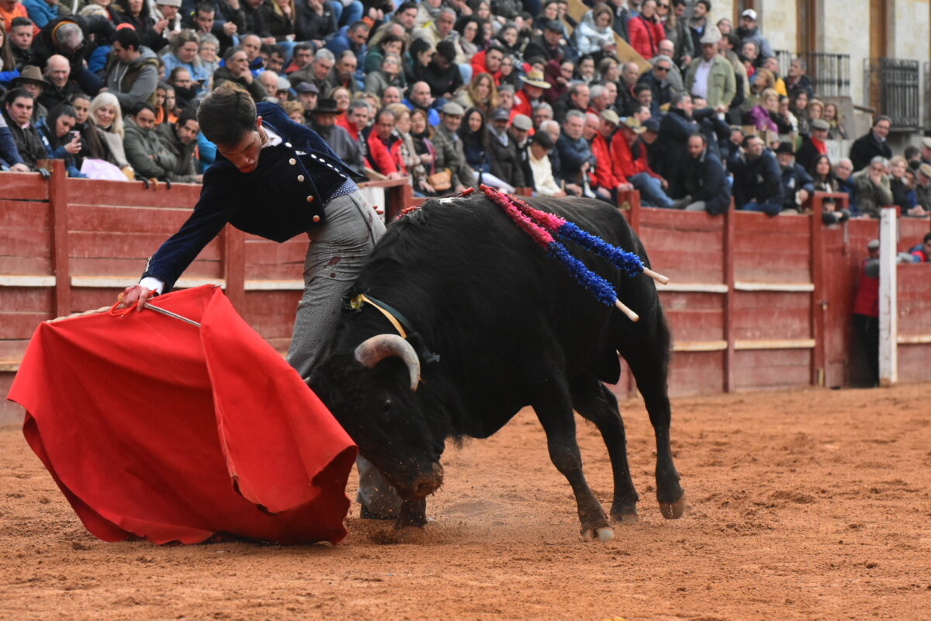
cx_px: 466
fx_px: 4267
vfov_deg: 8.3
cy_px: 310
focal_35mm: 165
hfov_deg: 12.5
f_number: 8
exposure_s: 1/1000
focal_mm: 110
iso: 3200
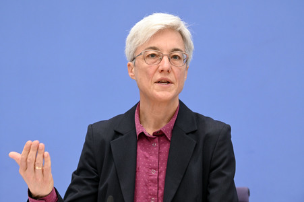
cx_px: 152
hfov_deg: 17.7
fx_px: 979
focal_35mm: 116
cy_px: 101
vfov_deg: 11.8
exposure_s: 1/400
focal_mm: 116
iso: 3200
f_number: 5
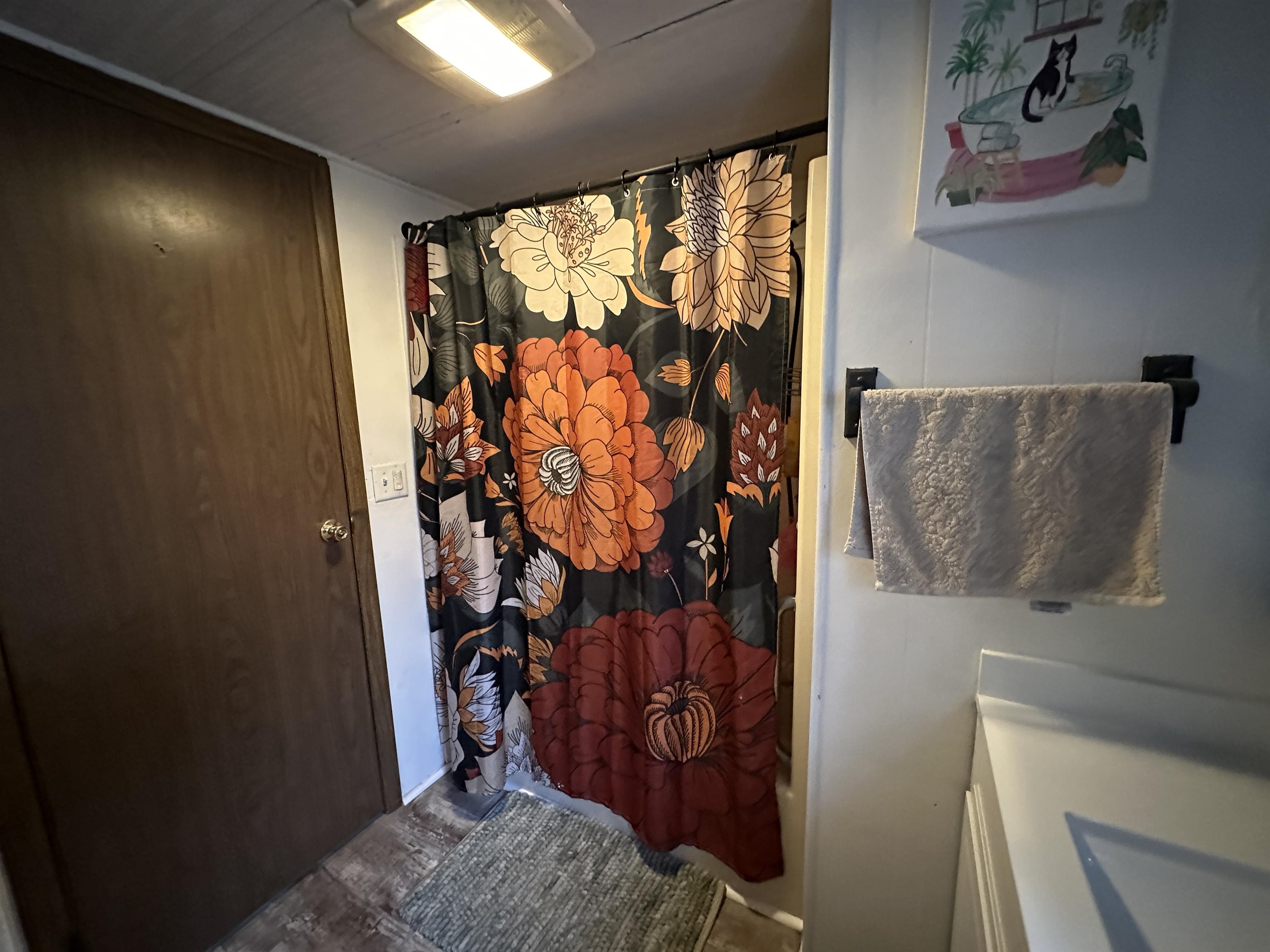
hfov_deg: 102.1
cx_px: 635
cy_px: 476
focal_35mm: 14
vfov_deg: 85.7
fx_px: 514
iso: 1000
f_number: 2.2
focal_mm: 2.22
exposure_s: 1/40
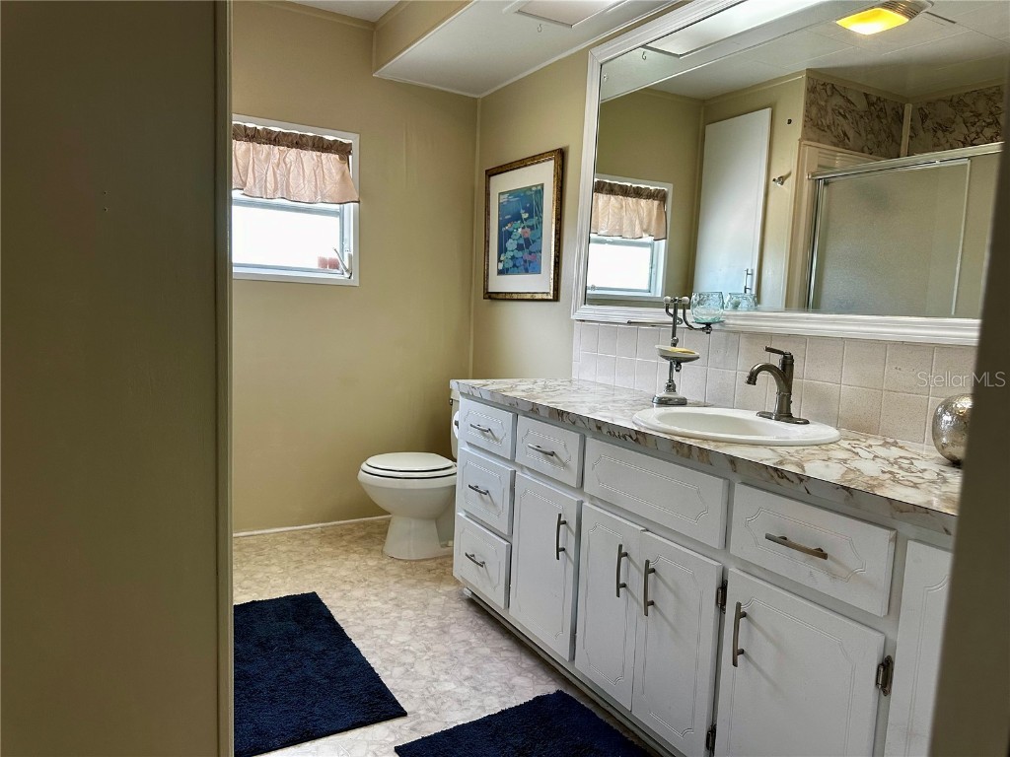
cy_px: 378
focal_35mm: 24
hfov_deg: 71.6
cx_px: 505
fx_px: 700
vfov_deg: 56.8
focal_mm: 6.86
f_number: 1.78
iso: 200
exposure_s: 1/120
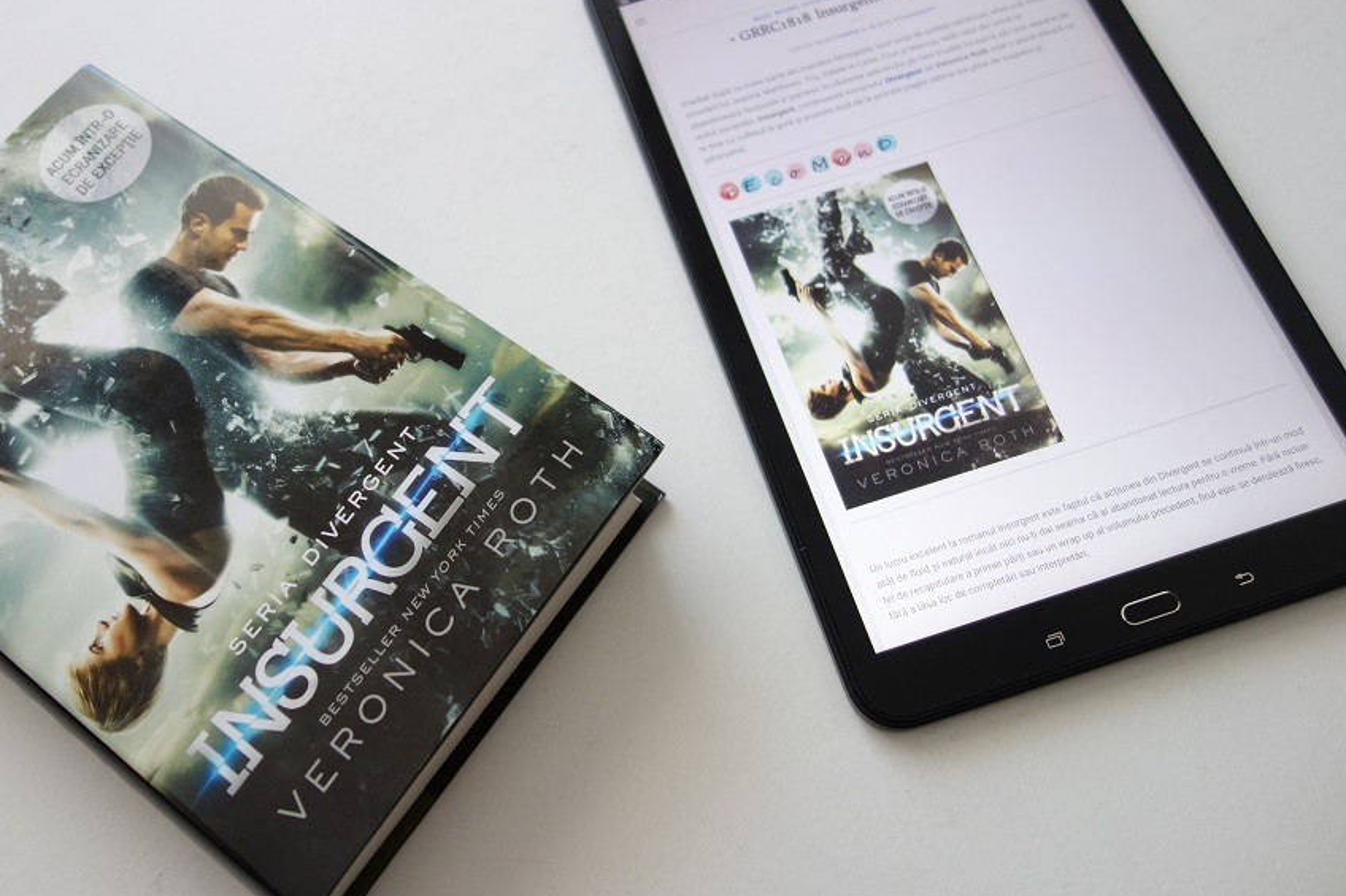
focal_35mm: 33
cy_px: 379
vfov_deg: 39.9
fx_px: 1234
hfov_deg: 57.1
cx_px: 590
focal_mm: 10.4
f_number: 1.8
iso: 125
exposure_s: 1/25
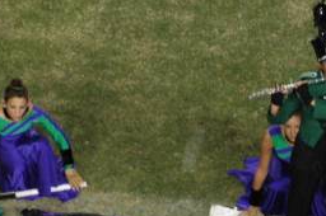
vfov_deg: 1.1
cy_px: 166
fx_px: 10853
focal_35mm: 1200
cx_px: 369
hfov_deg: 1.7
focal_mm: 200
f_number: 5.6
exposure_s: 1/60
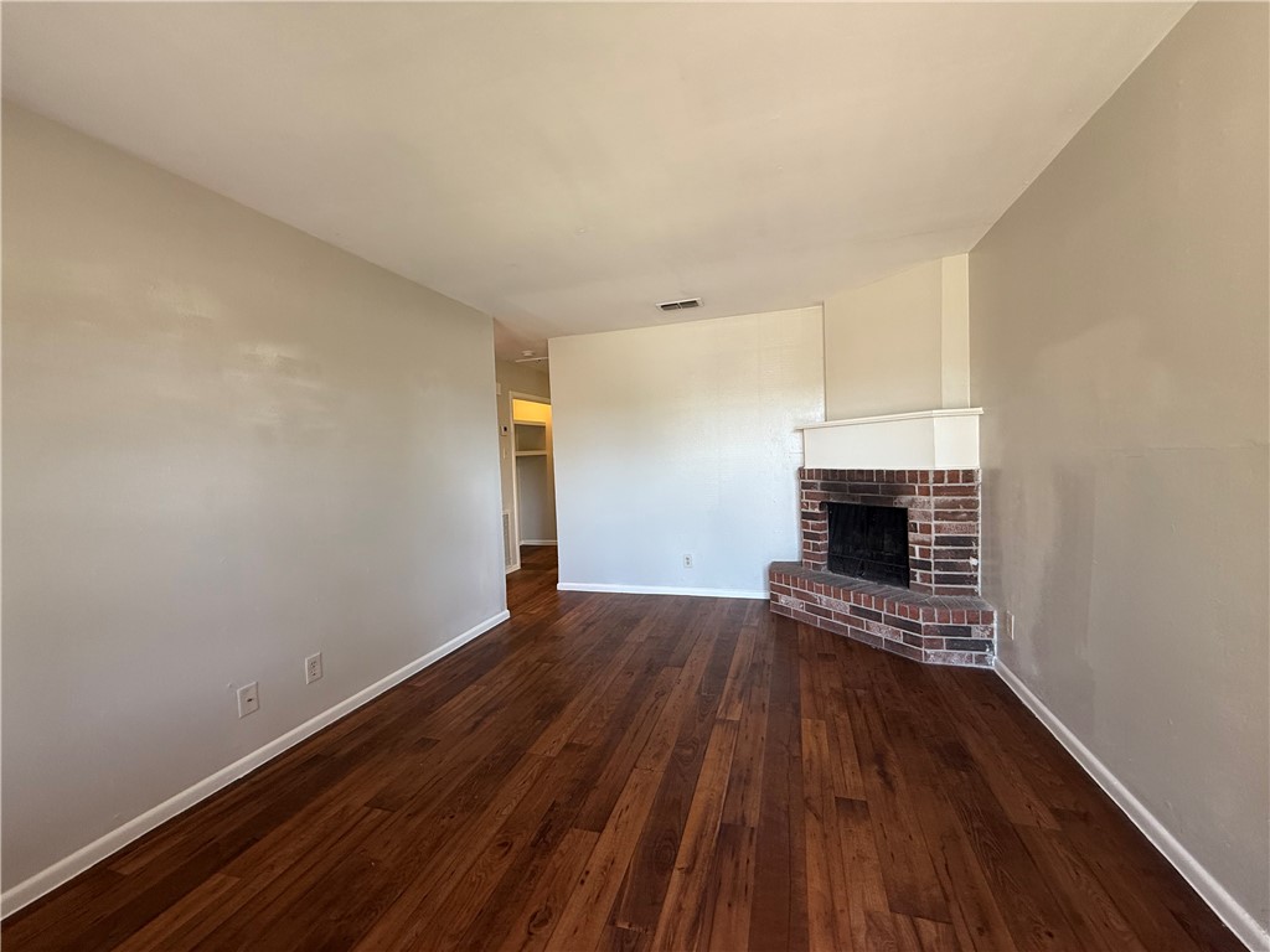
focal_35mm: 14
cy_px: 476
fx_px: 514
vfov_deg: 85.7
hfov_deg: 102.1
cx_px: 635
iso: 160
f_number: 2.2
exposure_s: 1/99
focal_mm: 2.22
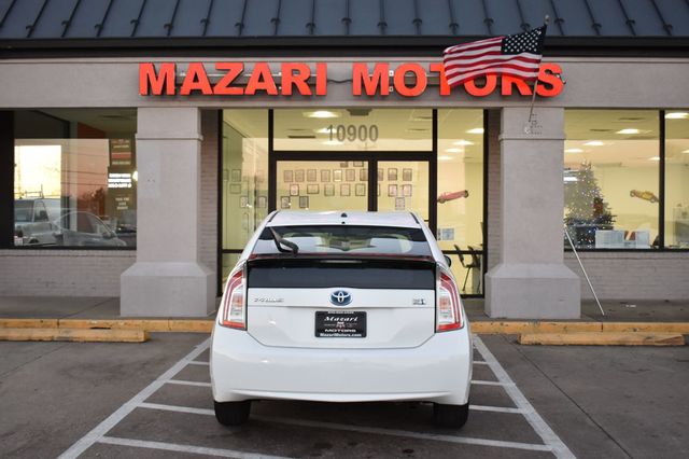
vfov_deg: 31.9
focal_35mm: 42
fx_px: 803
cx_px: 344
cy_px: 230
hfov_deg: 46.4
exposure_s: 1/125
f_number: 4.2
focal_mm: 28
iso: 800
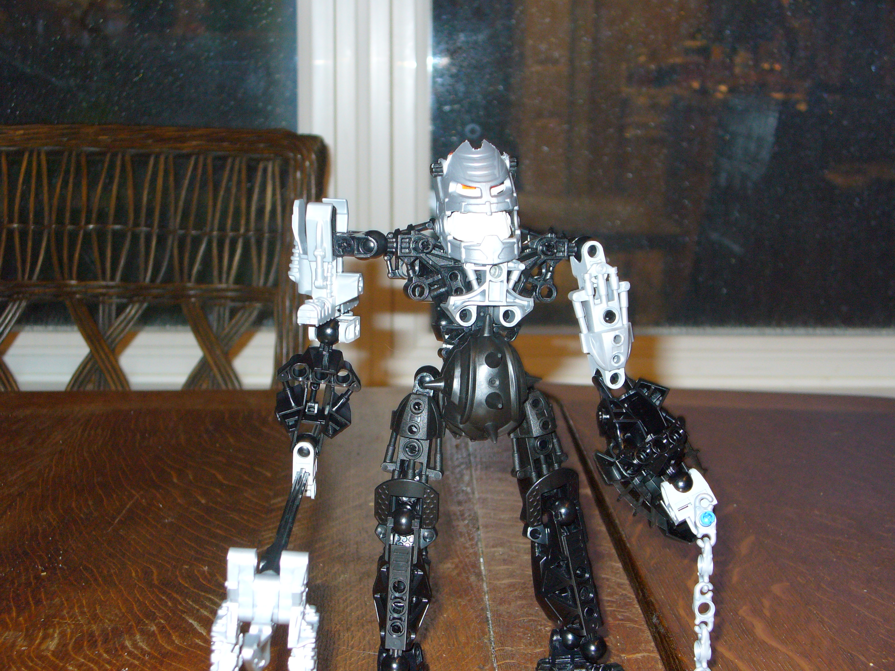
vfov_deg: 24.4
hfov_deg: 32.2
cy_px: 336
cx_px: 448
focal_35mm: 60
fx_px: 1551
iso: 125
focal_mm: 9.9
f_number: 3.1
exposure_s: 1/8
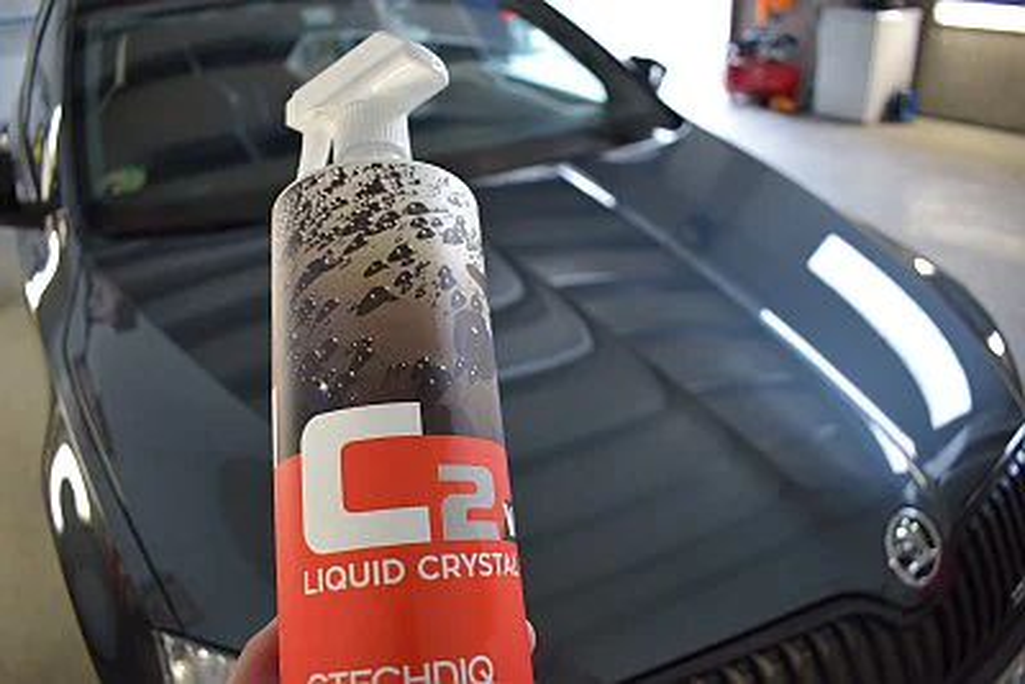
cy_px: 342
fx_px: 769
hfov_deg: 67.4
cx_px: 512
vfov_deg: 48.0
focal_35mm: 27
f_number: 4
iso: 500
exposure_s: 1/60
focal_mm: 18
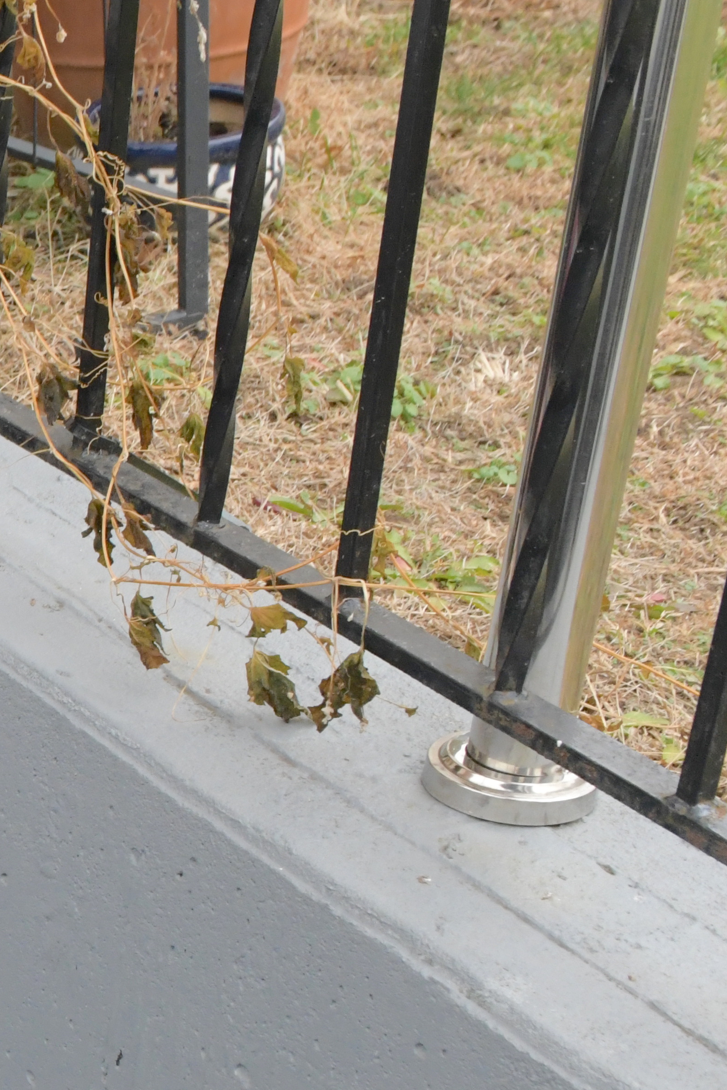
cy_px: 1080
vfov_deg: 23.2
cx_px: -981
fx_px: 2544
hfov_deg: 12.8
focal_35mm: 84
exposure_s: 1/200
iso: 1800
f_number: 6.3
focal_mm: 24
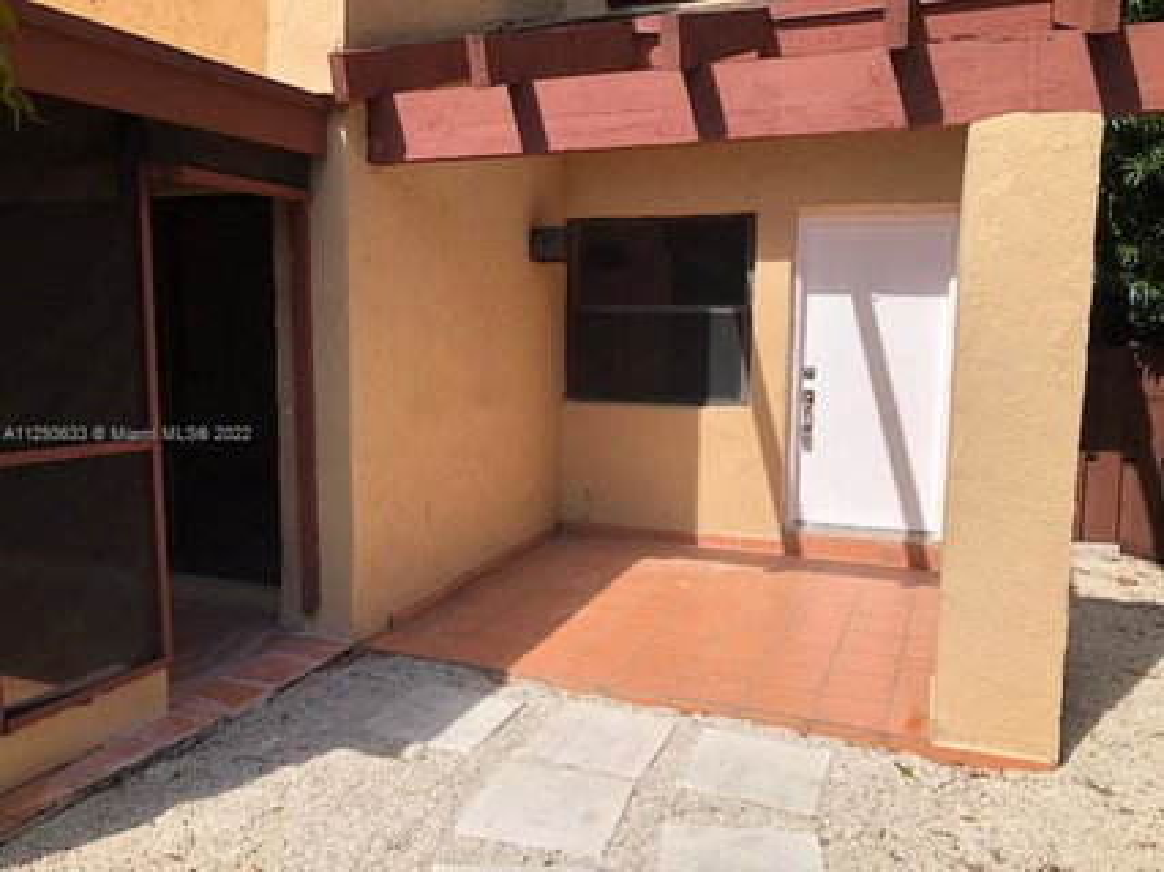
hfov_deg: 63.5
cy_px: 436
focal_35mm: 28
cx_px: 582
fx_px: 941
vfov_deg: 49.7
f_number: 1.8
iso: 20
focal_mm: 3.99
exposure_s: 1/1869
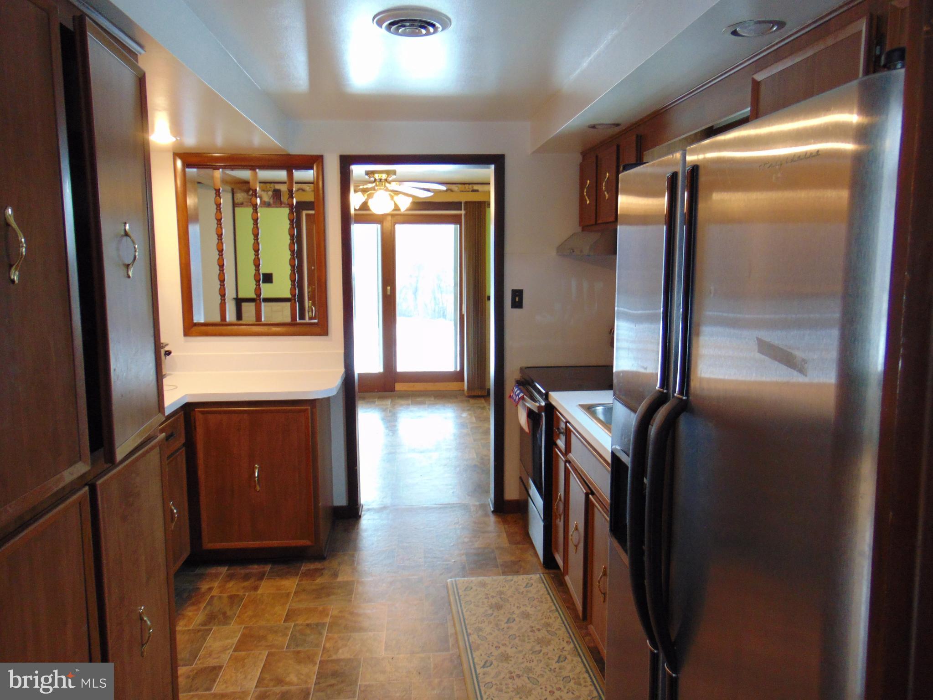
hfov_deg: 69.4
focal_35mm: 25
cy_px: 350
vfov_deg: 54.9
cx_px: 466
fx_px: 674
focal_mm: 4.5
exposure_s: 1/30
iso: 160
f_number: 3
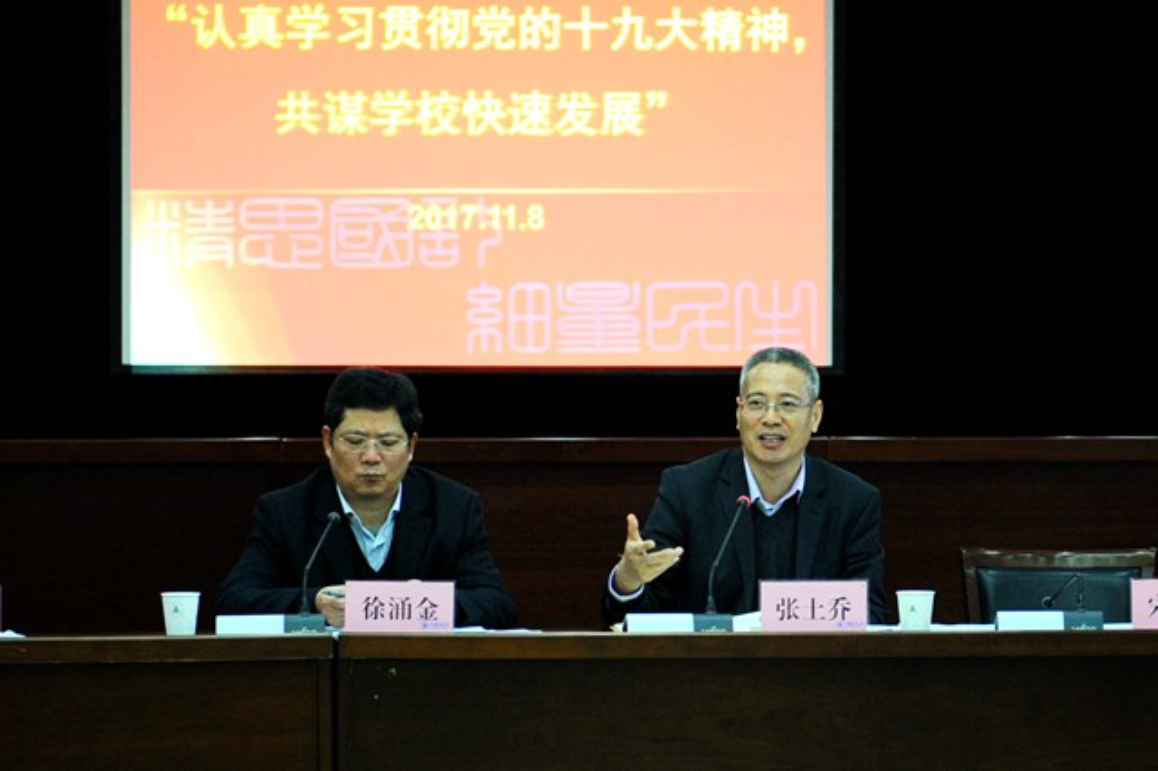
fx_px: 2250
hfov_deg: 28.9
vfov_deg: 19.4
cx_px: 579
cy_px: 386
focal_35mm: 70
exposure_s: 1/125
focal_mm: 70
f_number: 2.8
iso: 1250
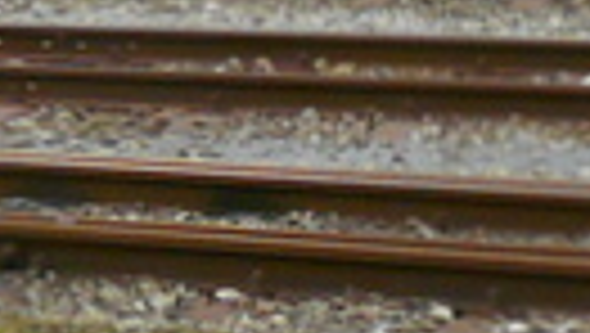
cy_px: -626
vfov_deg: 4.1
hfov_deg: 6.9
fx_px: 4557
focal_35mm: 291
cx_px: -923
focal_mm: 5.8
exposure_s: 1/200
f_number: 4.5
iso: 100
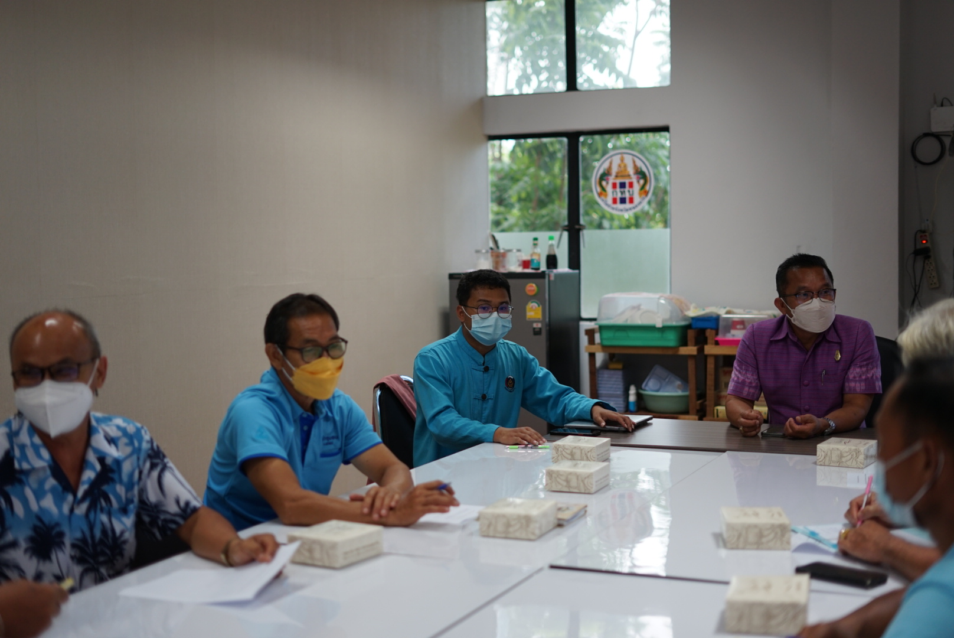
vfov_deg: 27.0
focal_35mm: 50
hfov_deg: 39.6
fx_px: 1326
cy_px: 319
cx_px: 477
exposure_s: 1/200
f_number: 2
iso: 400
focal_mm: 50
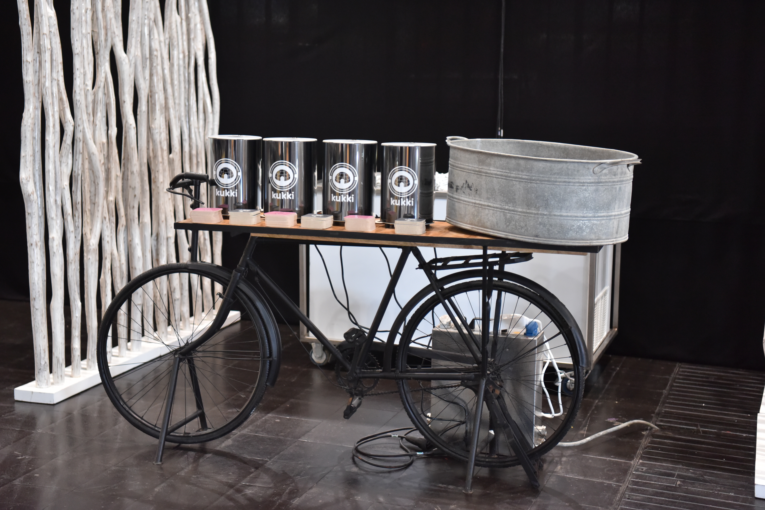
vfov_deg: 24.2
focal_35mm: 56
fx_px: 1190
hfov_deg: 35.6
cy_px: 255
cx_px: 382
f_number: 2.8
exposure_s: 1/60
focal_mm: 56
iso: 2800
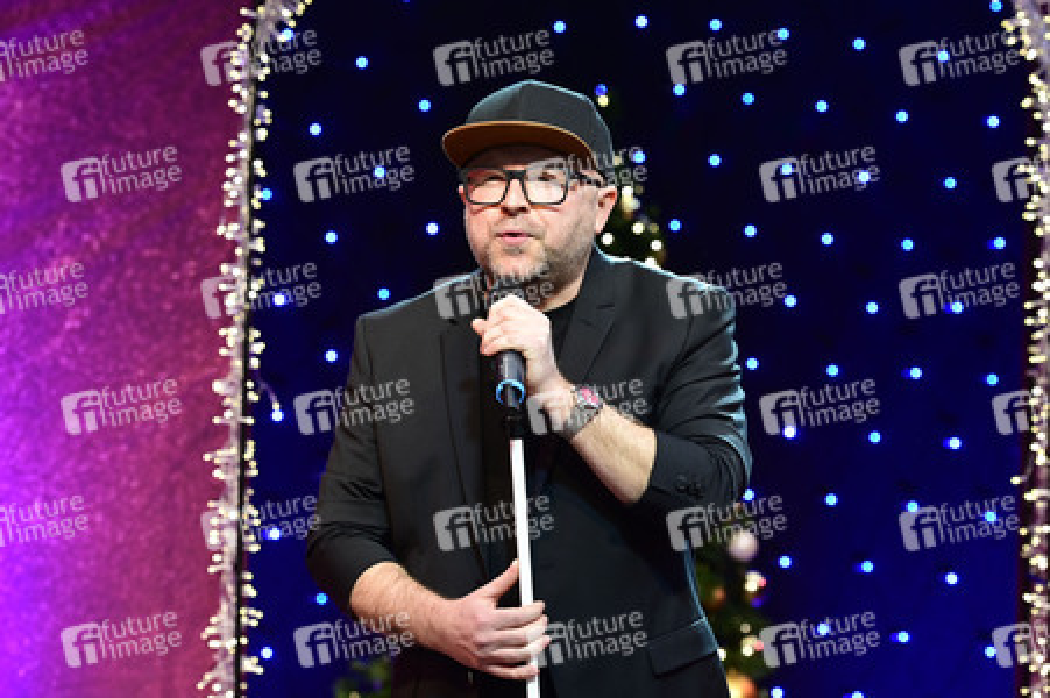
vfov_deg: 10.5
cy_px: 349
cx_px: 525
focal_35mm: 130
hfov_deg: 15.8
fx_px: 3789
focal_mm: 130
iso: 1250
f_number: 4
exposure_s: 1/320
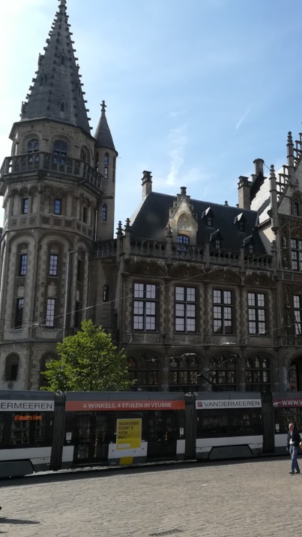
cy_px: 269
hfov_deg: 29.7
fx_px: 541
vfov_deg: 52.8
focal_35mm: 38
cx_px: 281
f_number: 2.2
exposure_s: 1/911
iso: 50
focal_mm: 3.83
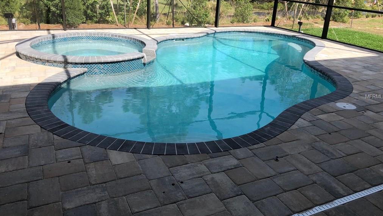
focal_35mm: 31
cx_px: 194
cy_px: 97
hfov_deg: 62.6
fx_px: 315
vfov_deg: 37.7
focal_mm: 3.99
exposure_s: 1/774
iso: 20
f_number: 1.8
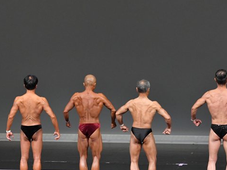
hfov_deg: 6.2
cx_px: 46
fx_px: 2078
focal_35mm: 317
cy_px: 119
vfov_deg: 4.7
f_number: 5.6
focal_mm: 135
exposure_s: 1/400
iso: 4000
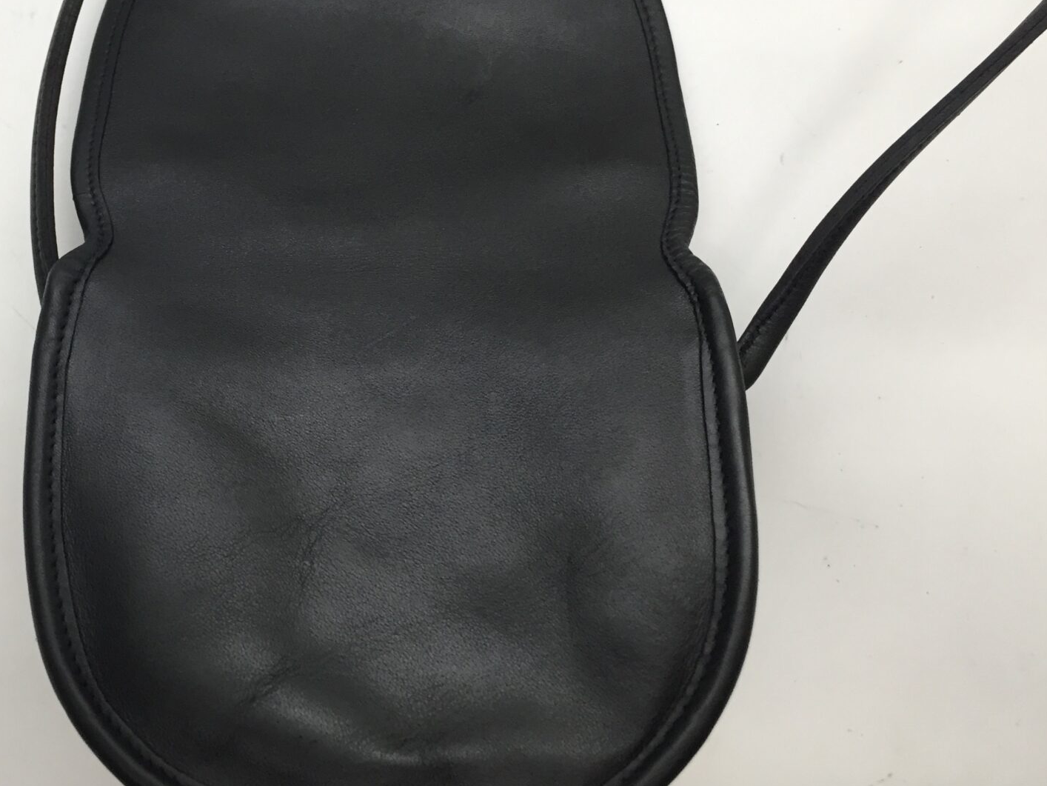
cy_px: 315
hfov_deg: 43.8
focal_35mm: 42
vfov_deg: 34.2
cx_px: 304
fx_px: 1271
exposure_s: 1/30
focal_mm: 4.15
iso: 40
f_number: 2.2
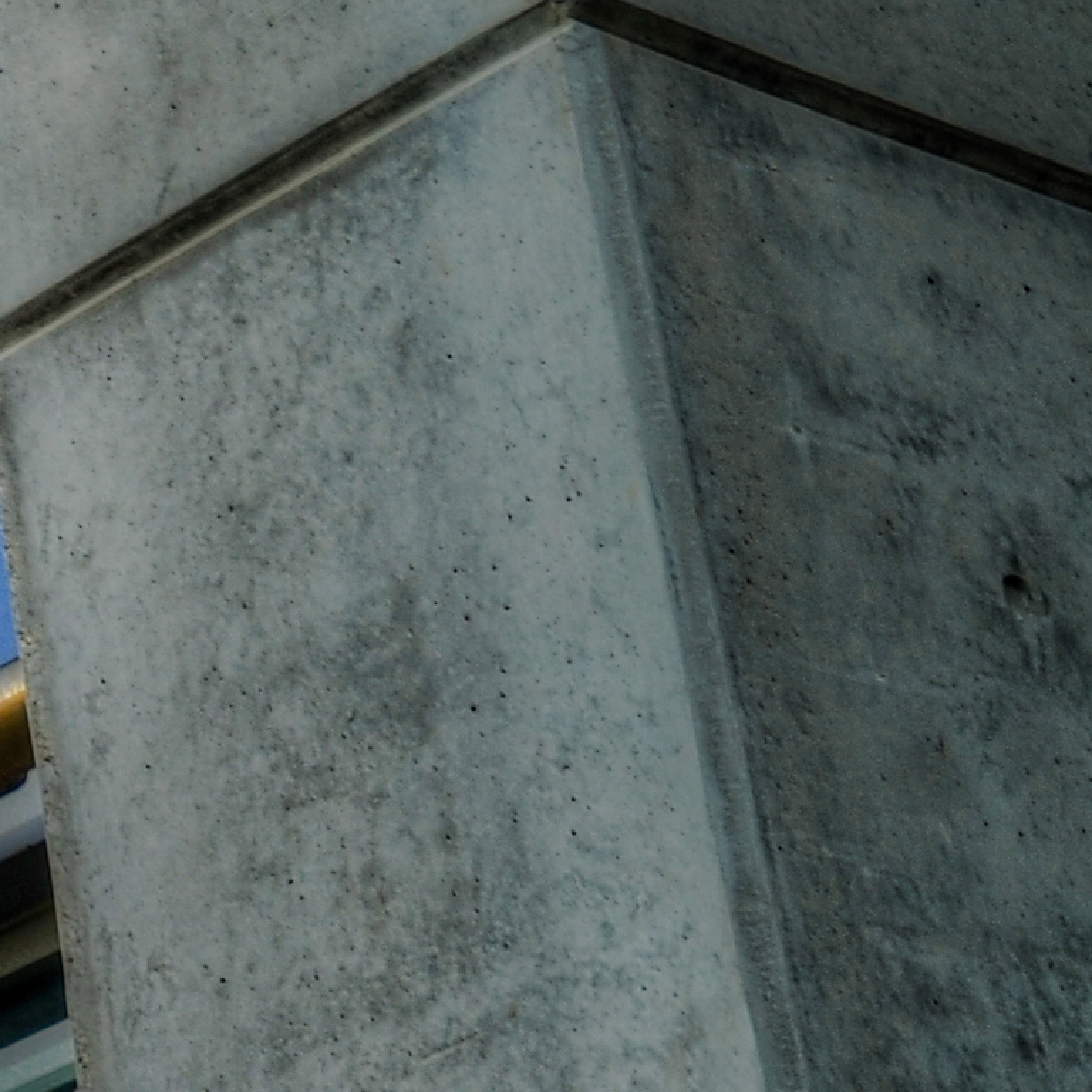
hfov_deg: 9.5
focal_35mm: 139
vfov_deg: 12.4
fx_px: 4951
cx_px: -2301
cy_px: 1089
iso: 100
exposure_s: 1/30
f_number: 9
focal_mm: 17
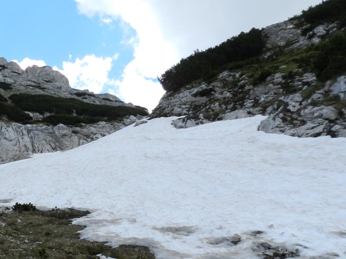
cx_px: 22
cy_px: 160
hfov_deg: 39.2
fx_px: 440
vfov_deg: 32.7
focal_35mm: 44
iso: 160
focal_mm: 4
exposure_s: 1/640
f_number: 4
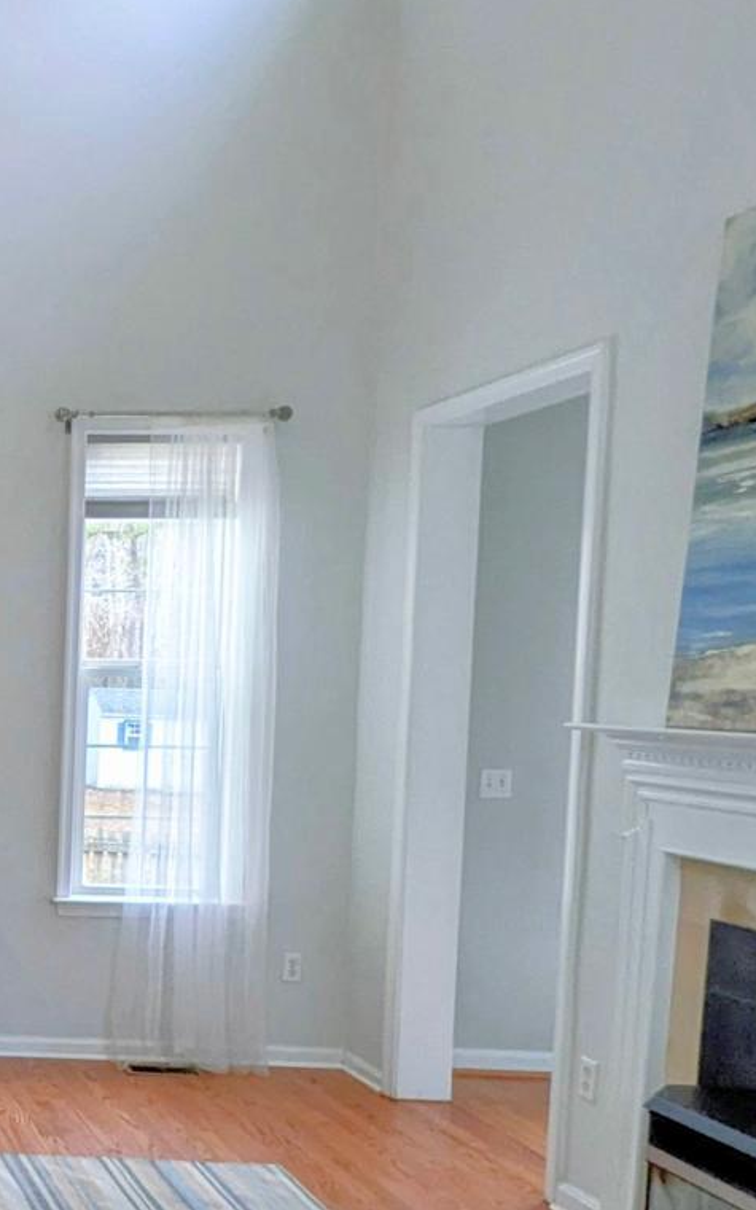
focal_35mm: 40
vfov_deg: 48.8
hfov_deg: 25.0
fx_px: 1319
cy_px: 752
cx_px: -361
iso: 182
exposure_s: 1/120
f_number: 2.2
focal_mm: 1.85
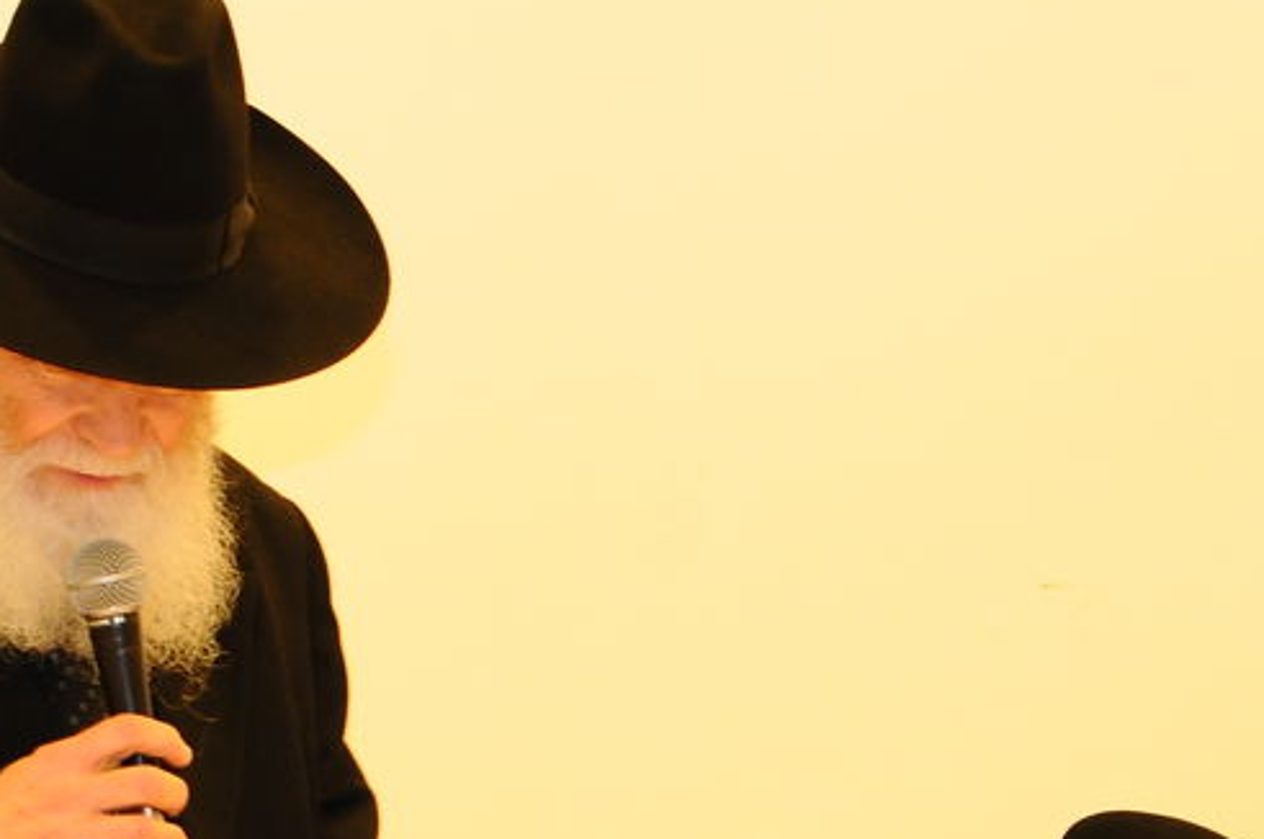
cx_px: 1058
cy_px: 936
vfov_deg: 3.6
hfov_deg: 5.4
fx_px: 13500
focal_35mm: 385
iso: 800
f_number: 5
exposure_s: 1/60
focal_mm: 90
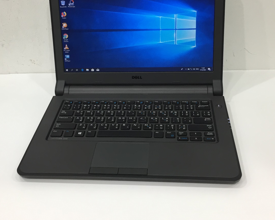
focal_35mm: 43
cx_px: 130
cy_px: 76
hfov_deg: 42.9
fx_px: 350
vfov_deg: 34.6
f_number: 2.2
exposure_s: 1/33
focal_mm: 4.15
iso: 80
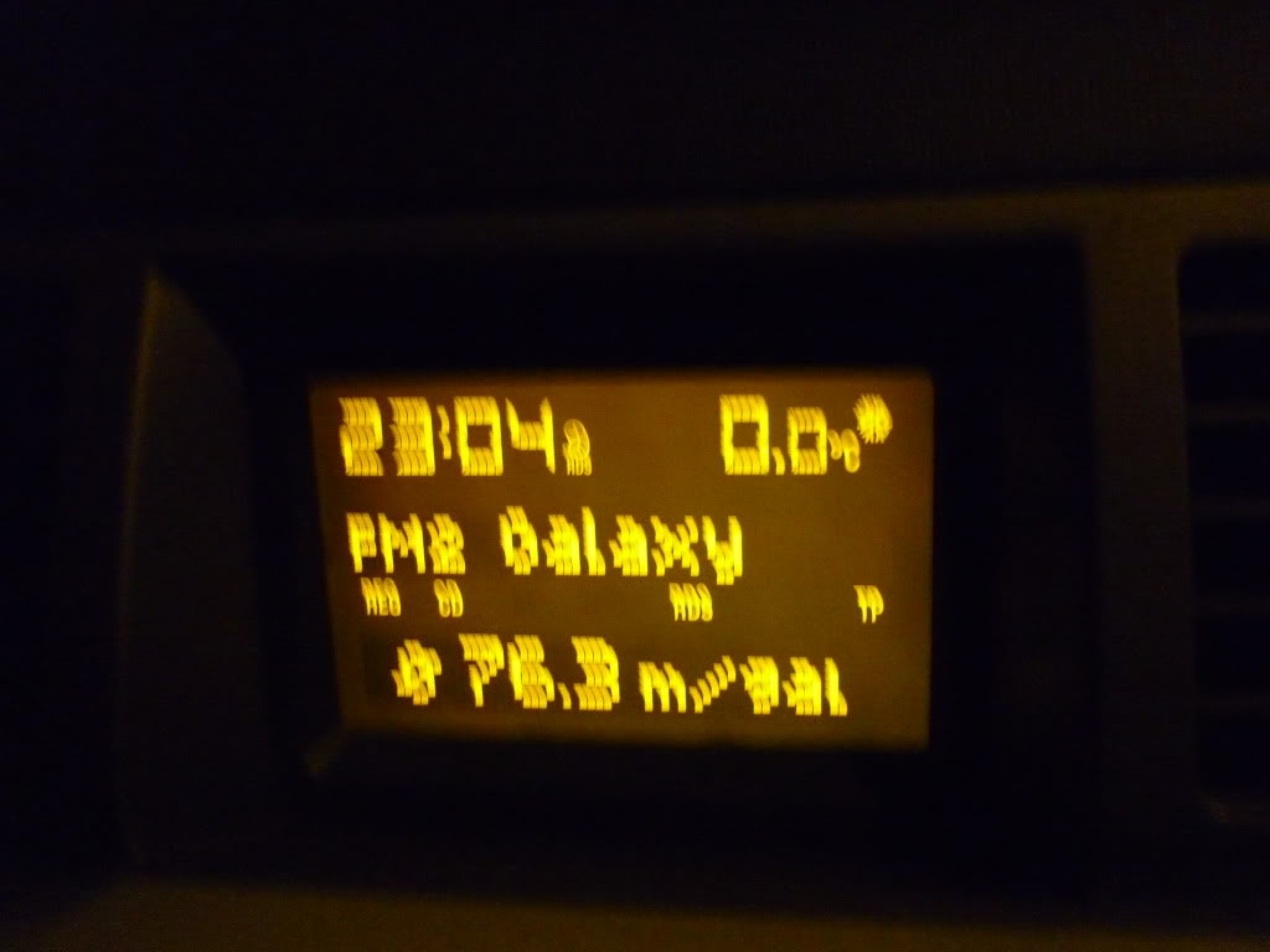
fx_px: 1211
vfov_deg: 42.9
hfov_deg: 55.4
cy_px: 476
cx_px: 635
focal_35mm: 33
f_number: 2.8
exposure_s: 1/30
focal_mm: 5.5
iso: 800
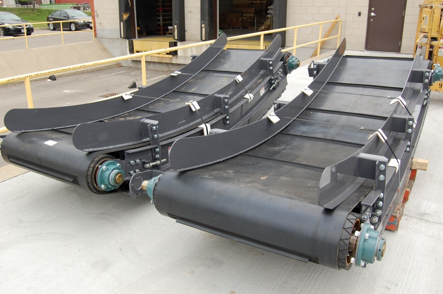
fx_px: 381
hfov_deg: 60.3
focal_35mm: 31
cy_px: 148
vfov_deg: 42.3
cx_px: 207
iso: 200
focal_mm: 18
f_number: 6.3
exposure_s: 1/160
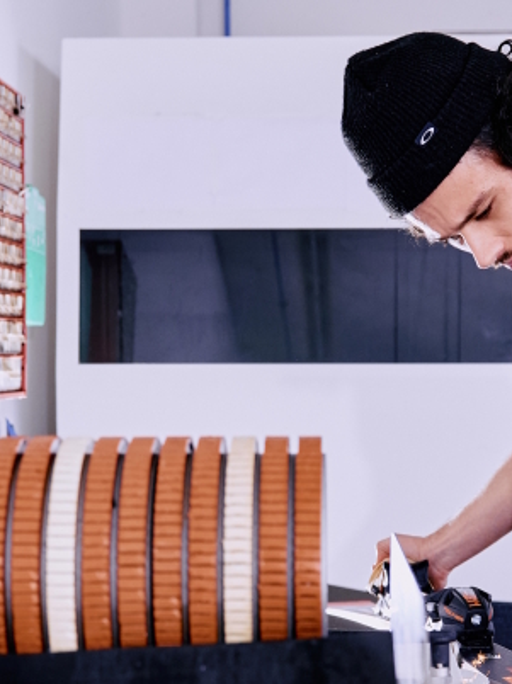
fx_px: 1678
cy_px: 405
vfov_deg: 23.0
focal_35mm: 85
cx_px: 315
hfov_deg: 17.3
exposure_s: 1/125
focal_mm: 37
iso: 1600
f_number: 4
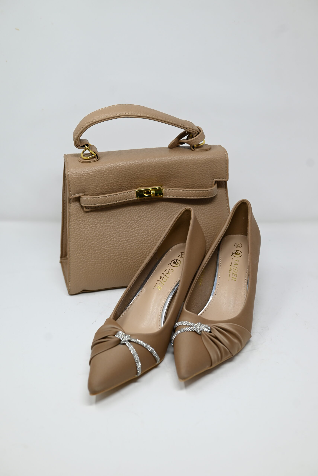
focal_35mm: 40
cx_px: 159
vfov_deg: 48.4
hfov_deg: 33.4
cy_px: 238
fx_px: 529
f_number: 4.5
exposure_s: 1/250
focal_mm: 40
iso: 400
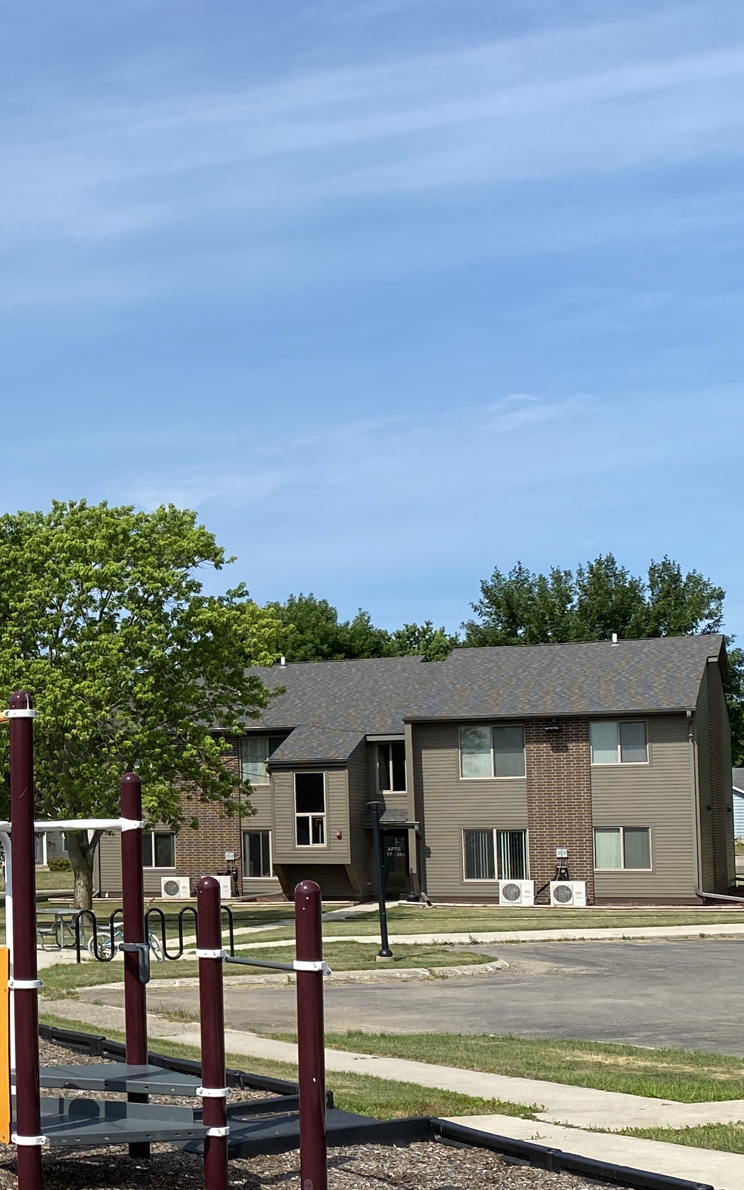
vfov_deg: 35.0
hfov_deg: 21.0
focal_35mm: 58
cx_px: -114
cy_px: 715
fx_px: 1882
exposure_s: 1/3205
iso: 32
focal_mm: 4.25
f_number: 1.8
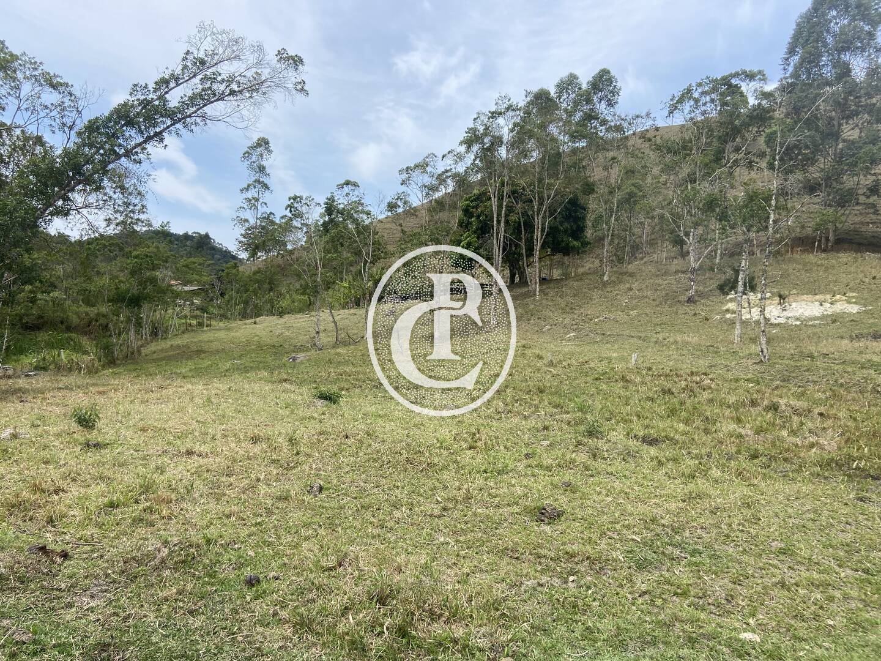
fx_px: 662
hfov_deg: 67.3
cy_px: 330
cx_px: 440
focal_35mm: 26
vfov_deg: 53.1
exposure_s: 1/2315
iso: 32
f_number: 1.8
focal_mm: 4.25
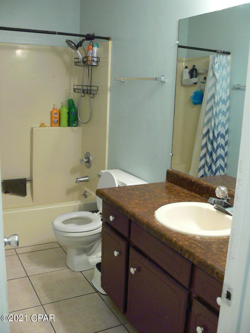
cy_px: 166
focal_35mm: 35
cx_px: 125
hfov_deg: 40.7
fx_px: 337
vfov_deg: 52.6
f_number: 2.8
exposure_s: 1/13
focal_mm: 7.4
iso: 200
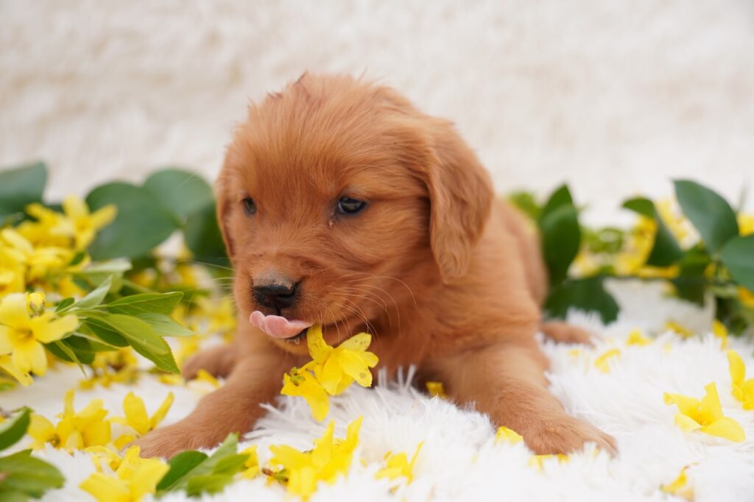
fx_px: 1005
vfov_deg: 28.1
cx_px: 377
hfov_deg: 41.1
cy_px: 251
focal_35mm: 48
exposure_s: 1/800
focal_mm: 32
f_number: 2.8
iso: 125
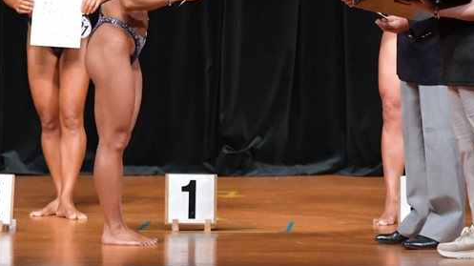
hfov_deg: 4.9
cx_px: 321
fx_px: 5540
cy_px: 30
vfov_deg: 2.8
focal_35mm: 441
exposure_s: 1/400
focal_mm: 180
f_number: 5.6
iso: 6400
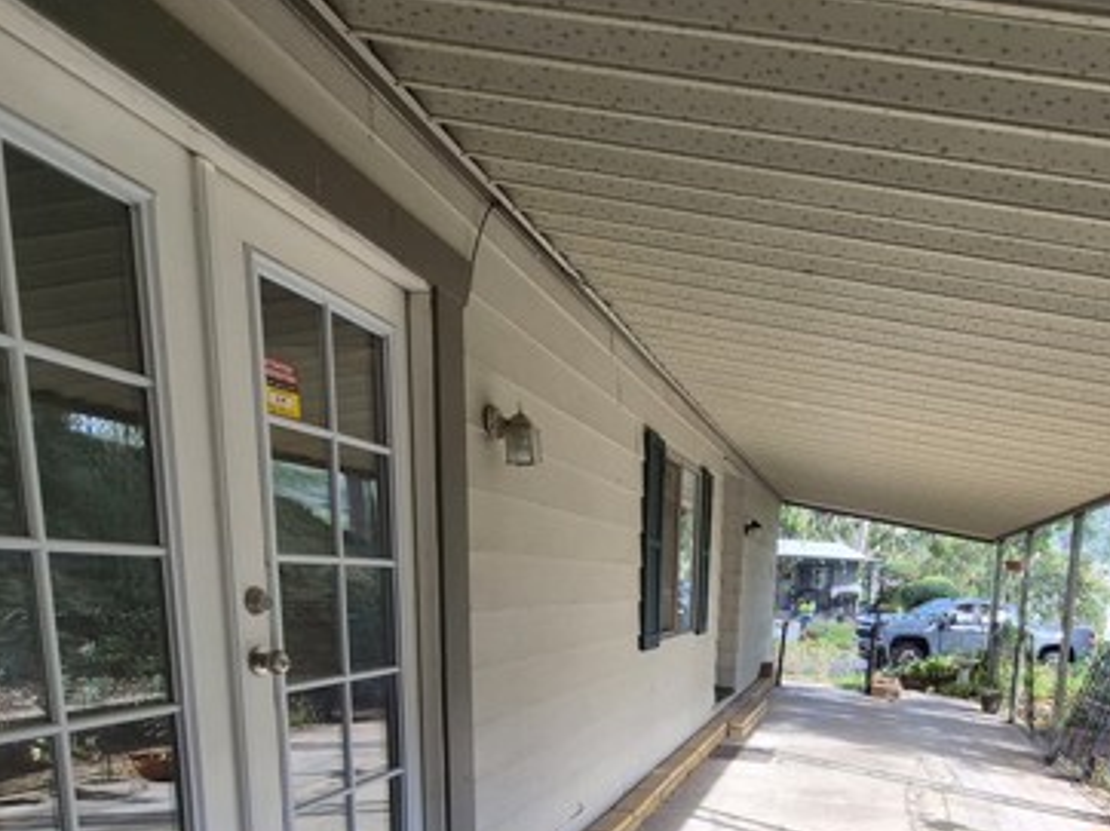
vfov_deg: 52.6
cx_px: 773
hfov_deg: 70.9
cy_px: 727
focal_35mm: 23
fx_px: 737
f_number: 2.2
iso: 40
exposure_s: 1/123
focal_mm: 1.74
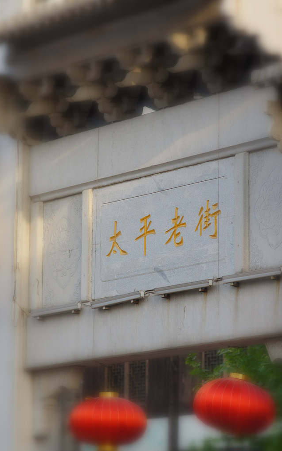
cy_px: 226
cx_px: 140
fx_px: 2552
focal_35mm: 208
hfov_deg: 6.3
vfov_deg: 10.1
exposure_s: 1/800
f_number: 2.8
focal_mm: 135
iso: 200
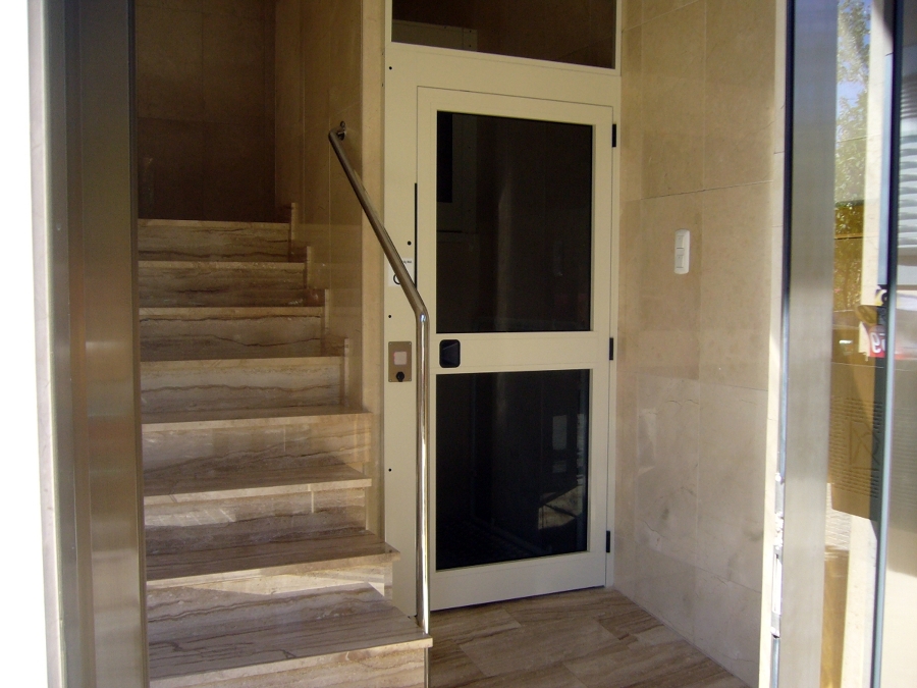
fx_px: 927
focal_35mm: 35
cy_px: 344
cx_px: 458
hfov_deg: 52.6
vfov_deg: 40.7
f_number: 2.8
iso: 100
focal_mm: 5.8
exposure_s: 1/125
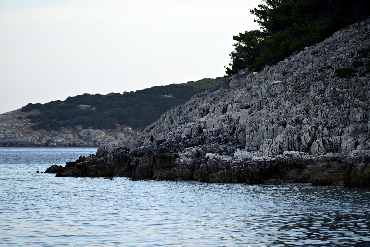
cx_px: 185
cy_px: 124
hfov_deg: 9.4
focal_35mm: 220
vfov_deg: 6.2
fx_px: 2261
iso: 400
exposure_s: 1/800
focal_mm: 220
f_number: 5.3
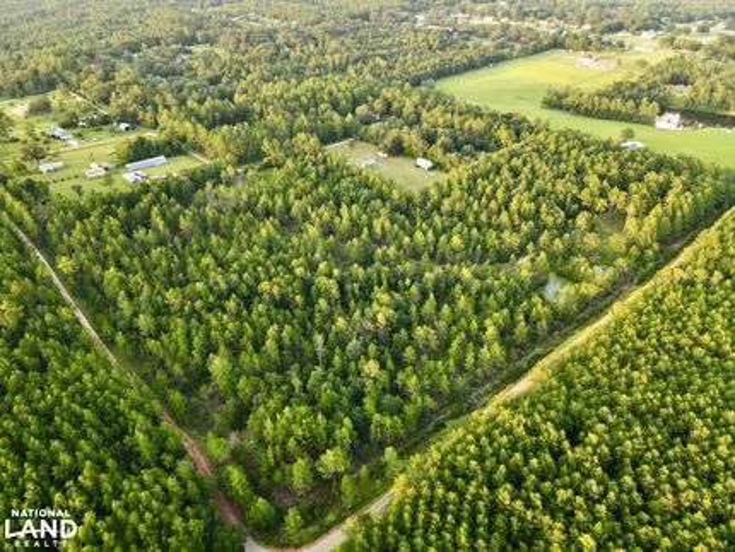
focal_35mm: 24
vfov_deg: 56.9
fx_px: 510
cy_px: 276
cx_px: 368
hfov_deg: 71.6
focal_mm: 4.5
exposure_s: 1/30
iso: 100
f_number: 2.8
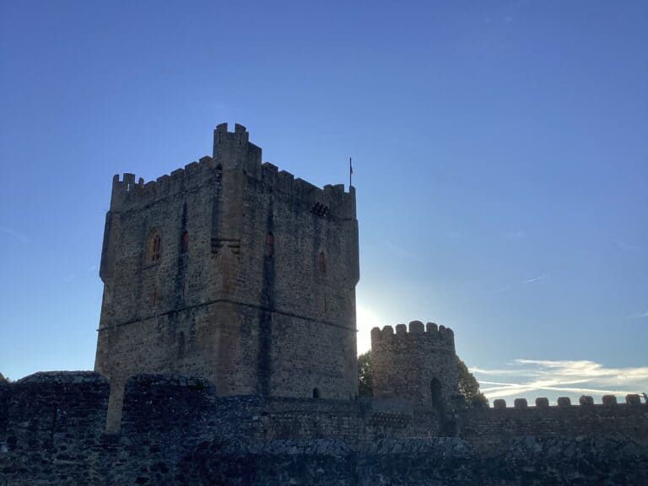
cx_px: 324
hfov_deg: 58.4
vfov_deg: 45.4
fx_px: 580
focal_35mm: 31
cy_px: 243
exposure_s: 1/1359
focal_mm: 3.3
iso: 25
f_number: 2.4
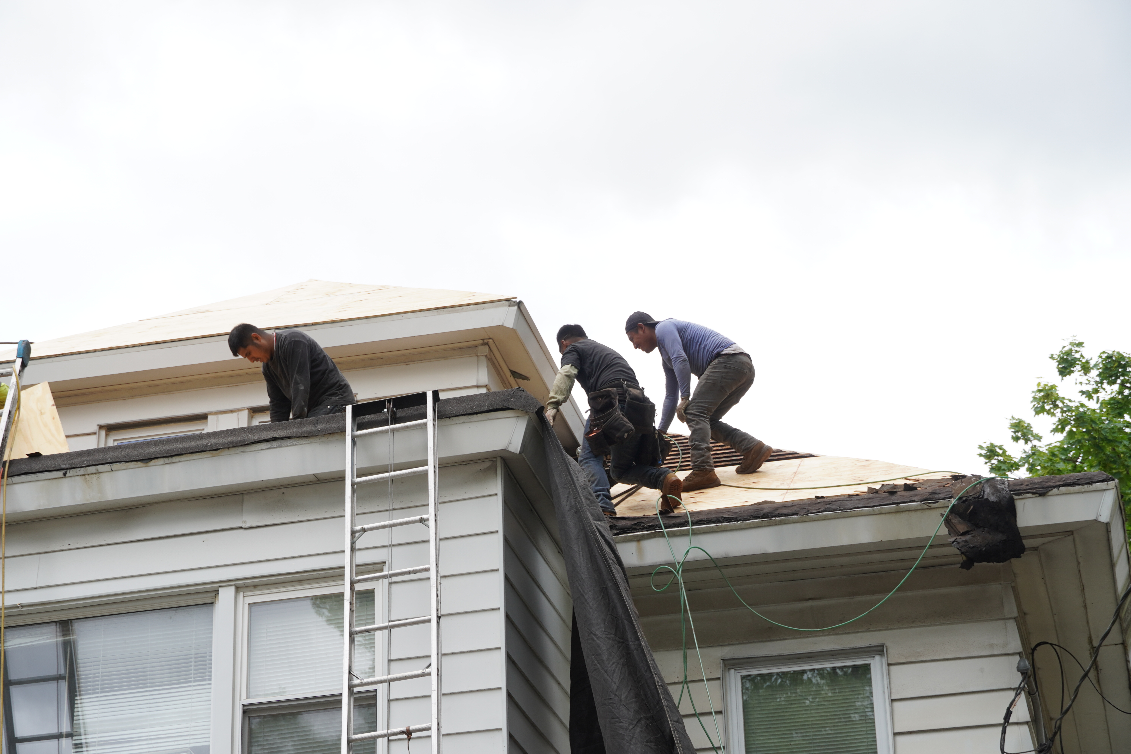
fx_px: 2639
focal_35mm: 84
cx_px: 566
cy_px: 377
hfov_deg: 24.2
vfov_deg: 16.3
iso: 100
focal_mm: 56
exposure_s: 1/160
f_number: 6.3
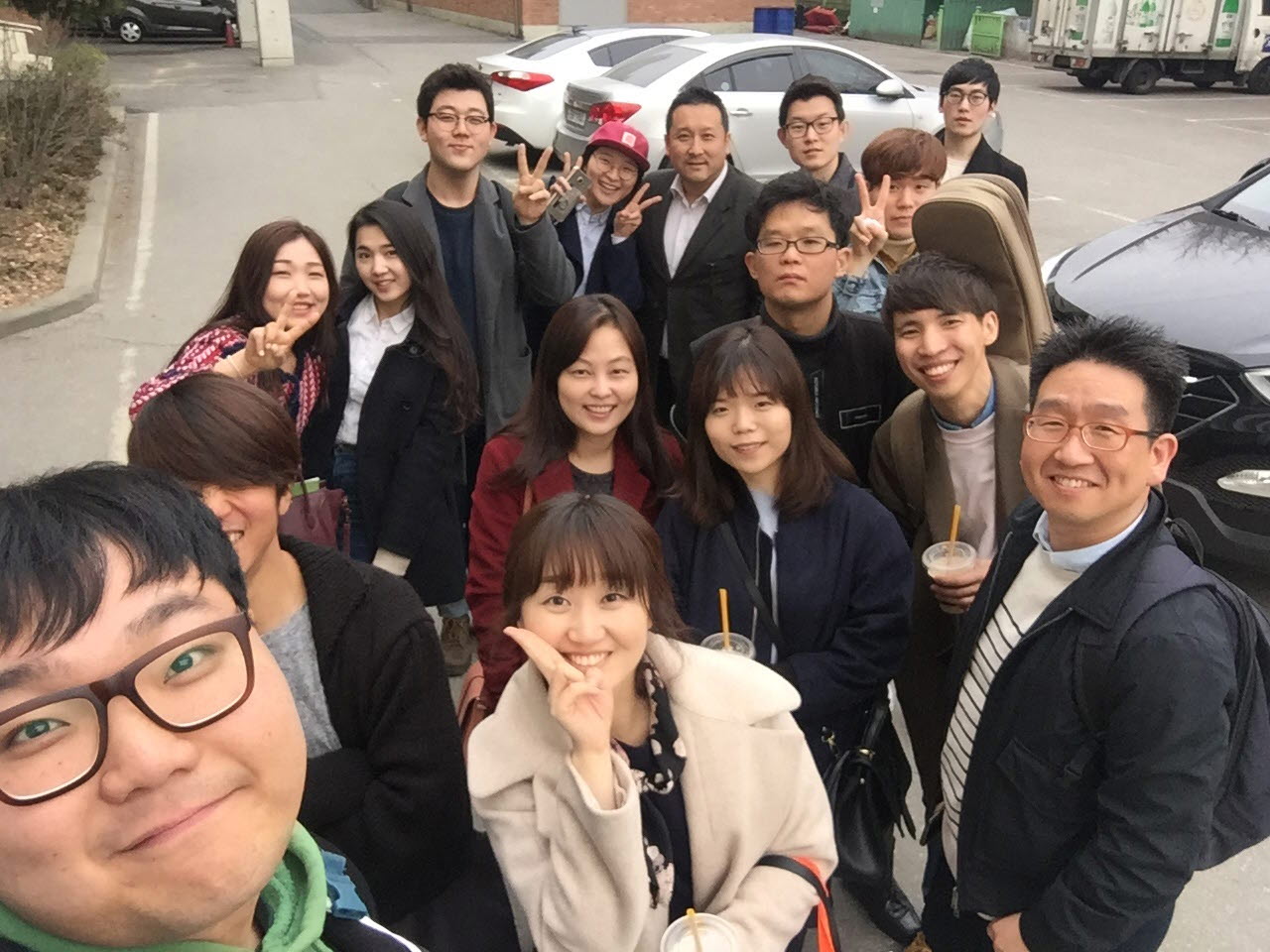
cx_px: 635
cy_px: 476
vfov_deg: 45.4
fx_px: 1137
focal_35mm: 31
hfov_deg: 58.4
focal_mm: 2.65
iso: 32
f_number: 2.2
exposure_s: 1/244
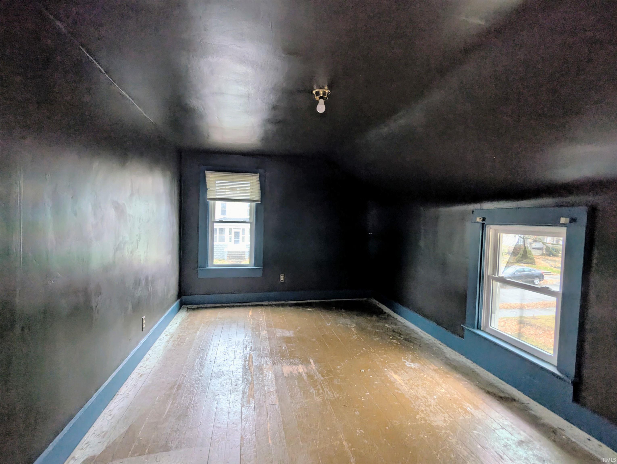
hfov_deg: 94.4
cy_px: 232
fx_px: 286
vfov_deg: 78.2
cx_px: 308
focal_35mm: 16
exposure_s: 1/17.4
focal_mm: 2.35
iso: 168
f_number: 2.2
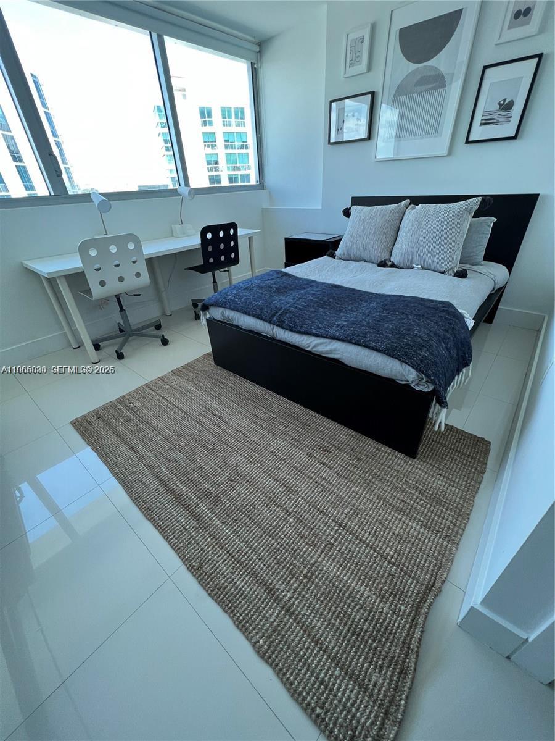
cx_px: 278
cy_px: 370
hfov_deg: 89.9
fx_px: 278
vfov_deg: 106.2
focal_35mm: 13
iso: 100
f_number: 1.8
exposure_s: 1/99
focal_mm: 1.57
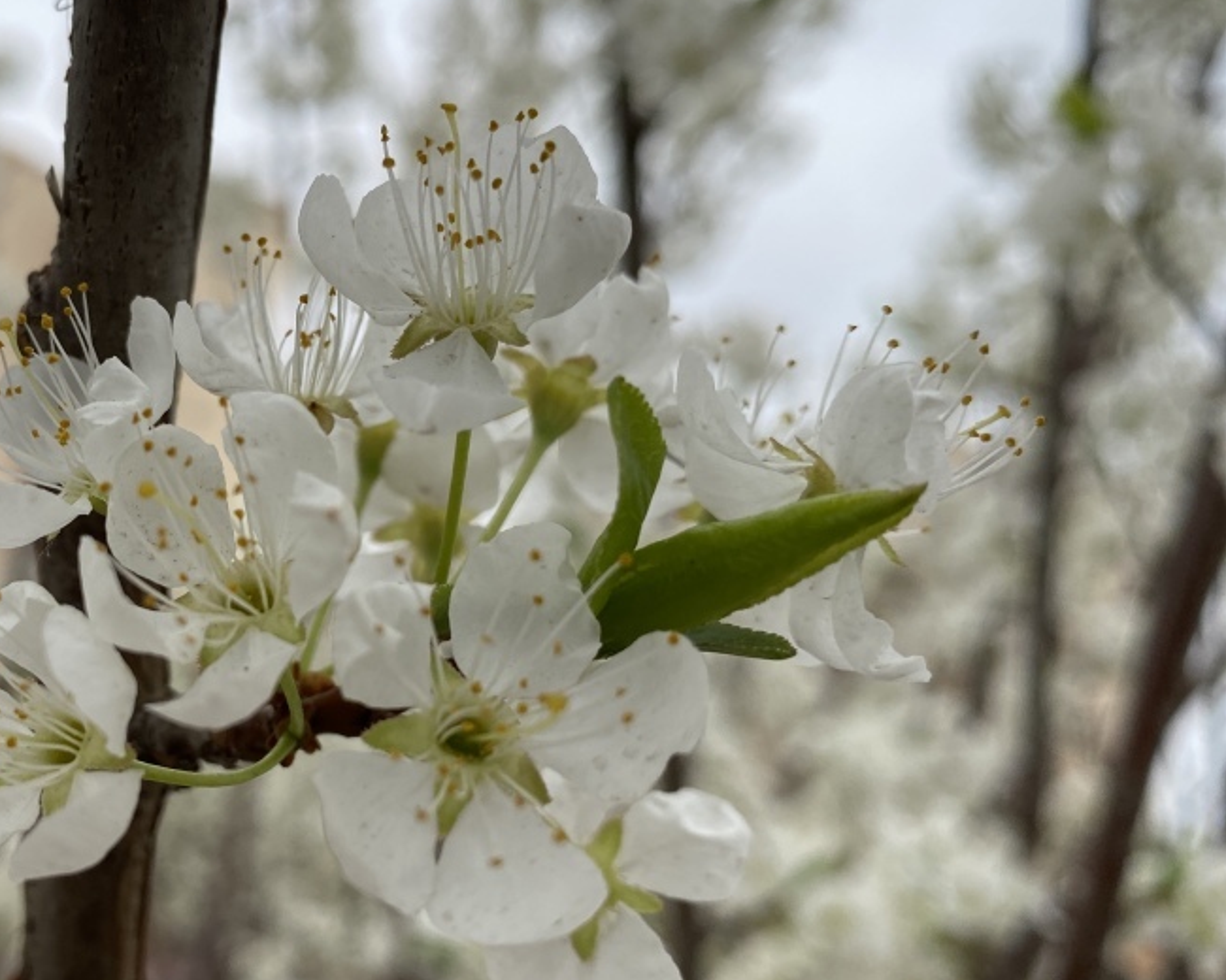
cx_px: 262
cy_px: 473
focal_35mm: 40
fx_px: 1451
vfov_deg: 37.3
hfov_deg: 43.8
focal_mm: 4.25
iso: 32
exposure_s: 1/885
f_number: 1.8
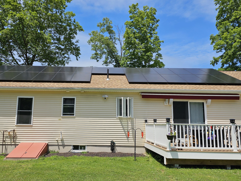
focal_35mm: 30
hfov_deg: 59.7
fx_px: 209
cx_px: 104
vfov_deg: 46.8
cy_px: 93
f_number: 1.7
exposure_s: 1/1013
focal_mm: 6.3
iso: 10
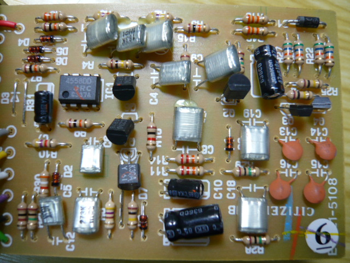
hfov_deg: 63.4
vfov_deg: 49.7
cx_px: 175
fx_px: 283
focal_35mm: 28
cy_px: 132
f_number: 2.8
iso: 100
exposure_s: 1/30
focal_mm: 4.6
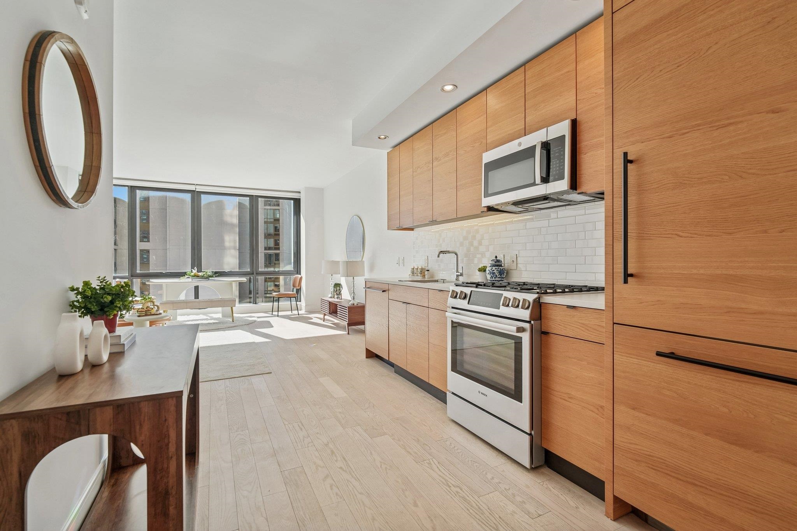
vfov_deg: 73.7
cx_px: 398
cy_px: 266
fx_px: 354
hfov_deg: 96.7
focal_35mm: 16
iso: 400
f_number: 8
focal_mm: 16
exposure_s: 1/60
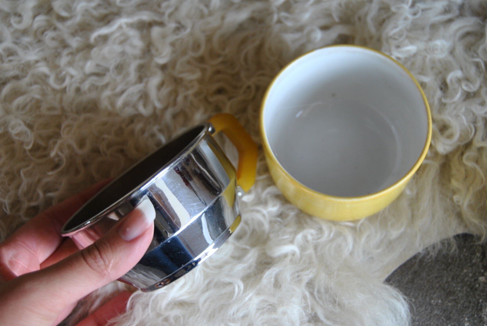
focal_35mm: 60
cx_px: 237
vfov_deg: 22.8
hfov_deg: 33.6
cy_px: 165
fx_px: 807
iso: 250
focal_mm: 35
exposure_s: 1/30
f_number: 4.5
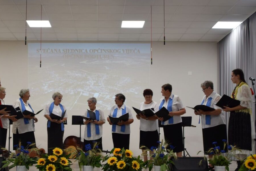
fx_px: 391
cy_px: 107
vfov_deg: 24.6
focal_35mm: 55
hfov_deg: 36.1
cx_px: 106
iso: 400
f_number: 4.5
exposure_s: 1/80
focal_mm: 26
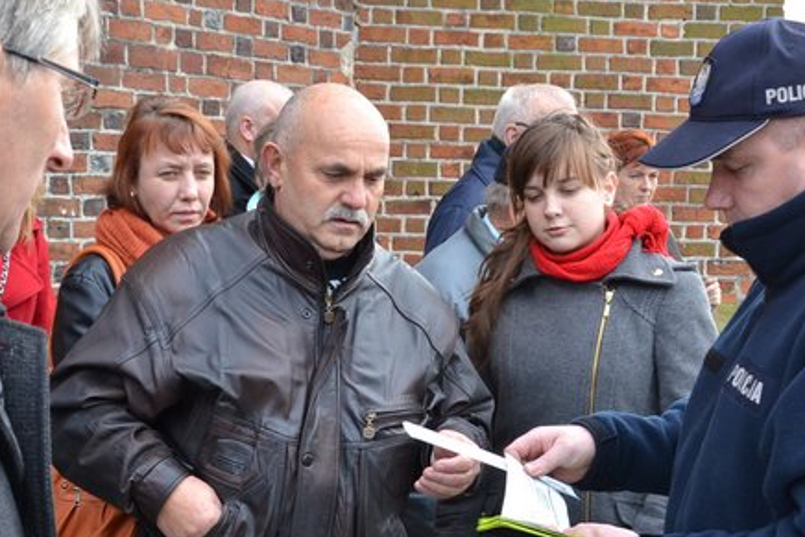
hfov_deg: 30.5
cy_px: 353
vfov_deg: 20.6
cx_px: 425
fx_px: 1476
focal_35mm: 66
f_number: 5.6
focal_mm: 24
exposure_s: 1/125
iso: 400
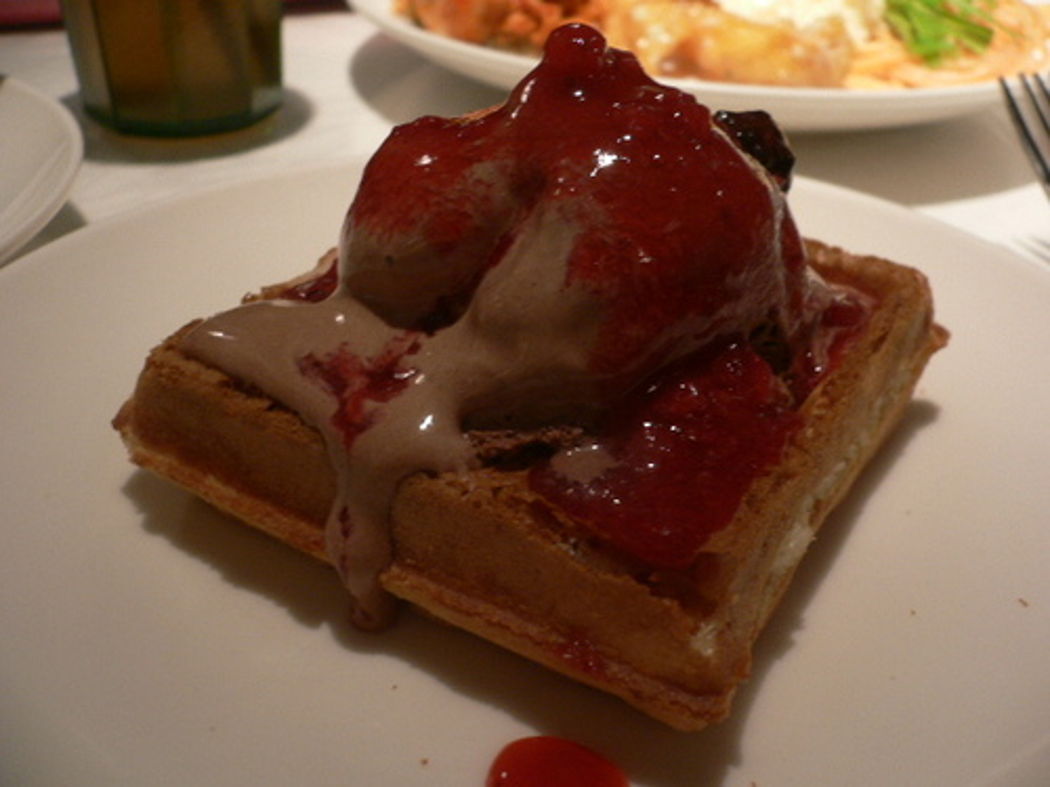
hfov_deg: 52.6
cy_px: 394
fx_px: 1062
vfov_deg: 40.7
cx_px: 525
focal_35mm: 35
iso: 100
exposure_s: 1/8
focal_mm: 5.8
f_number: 2.8
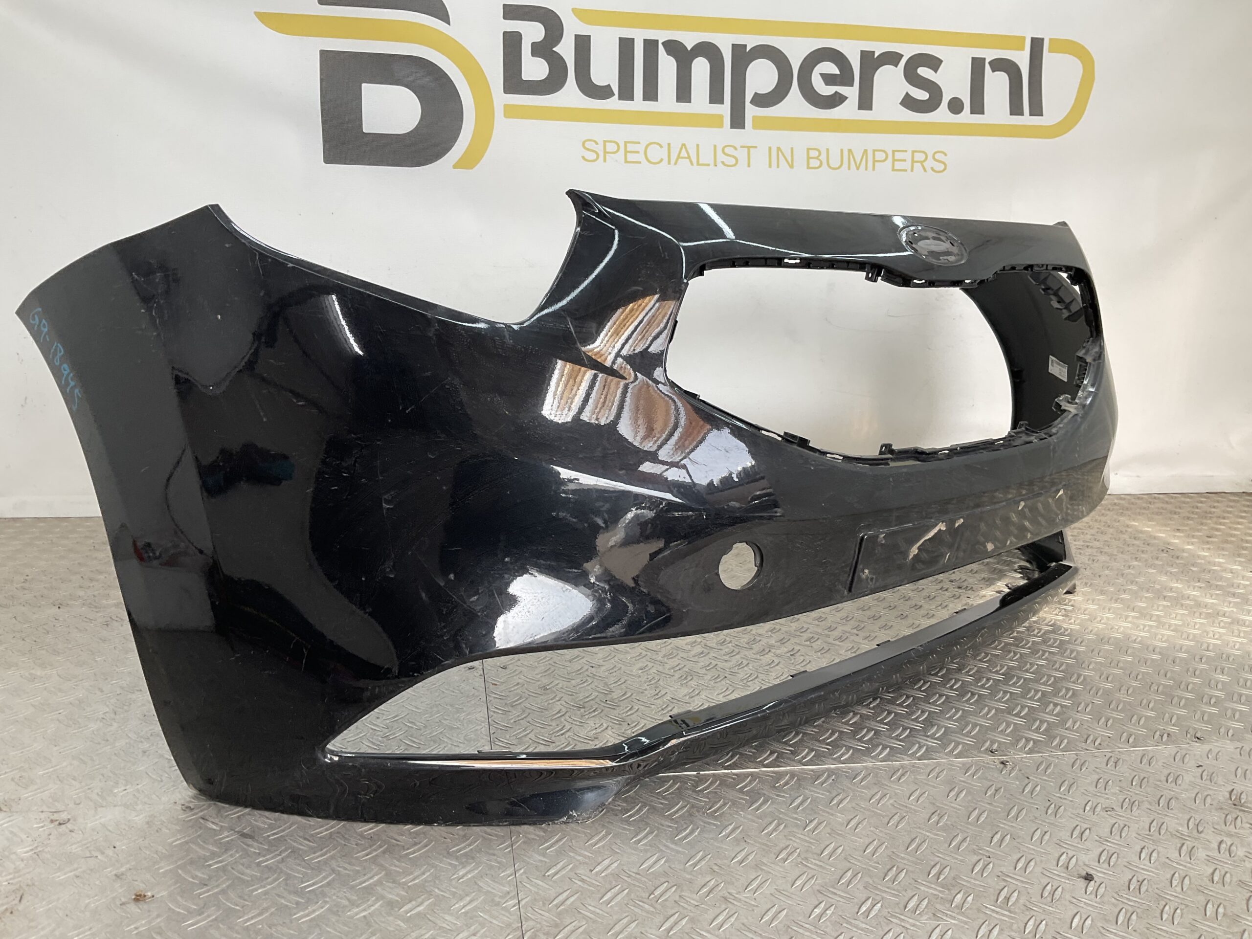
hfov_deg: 61.7
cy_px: 470
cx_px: 626
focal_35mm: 29
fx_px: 1049
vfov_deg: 48.2
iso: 16
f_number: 1.8
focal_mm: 3
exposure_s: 1/141
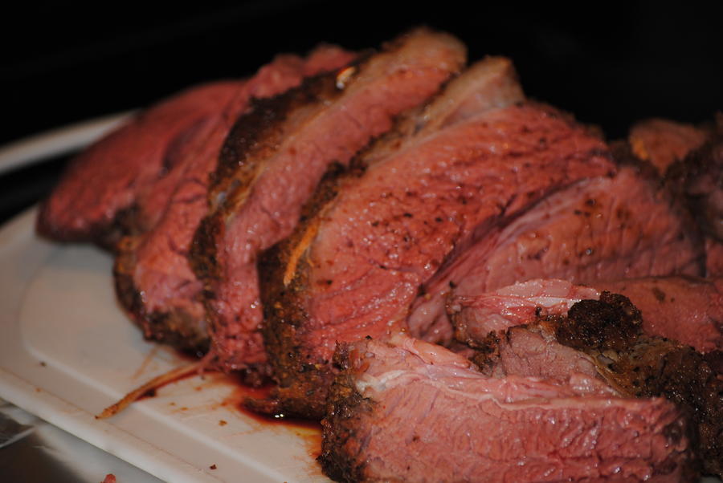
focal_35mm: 174
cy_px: 242
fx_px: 3498
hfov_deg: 11.8
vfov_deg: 7.9
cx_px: 362
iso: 200
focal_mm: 116
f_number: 4.8
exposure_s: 1/60
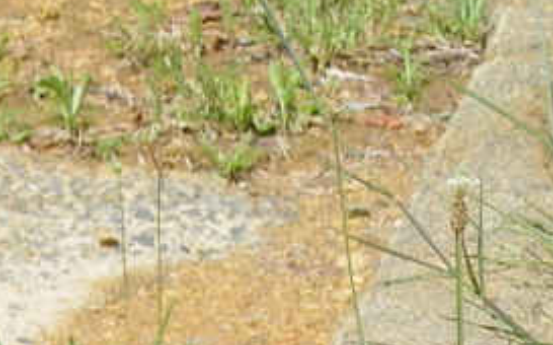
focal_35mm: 504
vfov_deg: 2.6
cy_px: -548
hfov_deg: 4.1
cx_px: 1175
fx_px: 7588
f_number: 5
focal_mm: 19.2
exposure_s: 1/200
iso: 64
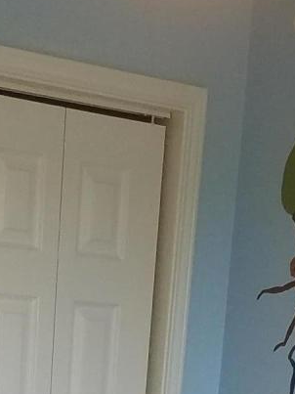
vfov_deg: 13.7
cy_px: 697
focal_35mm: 129
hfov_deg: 11.5
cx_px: 143
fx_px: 1467
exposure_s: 1/60
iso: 64
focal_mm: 4.2
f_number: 1.7
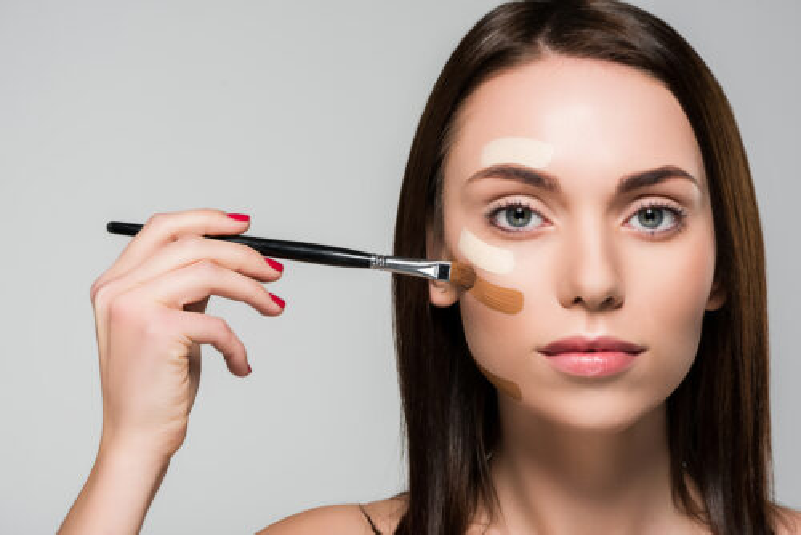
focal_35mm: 105
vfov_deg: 13.1
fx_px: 2338
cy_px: 268
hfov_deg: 19.4
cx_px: 400
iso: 200
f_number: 13
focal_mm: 105
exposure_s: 1/200
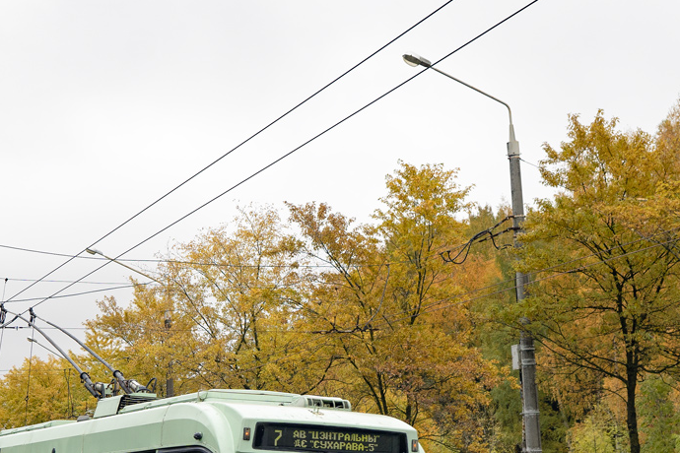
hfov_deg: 29.8
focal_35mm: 67
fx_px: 1265
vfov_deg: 20.0
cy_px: 394
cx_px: 222
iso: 250
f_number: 4
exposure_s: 1/400
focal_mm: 33
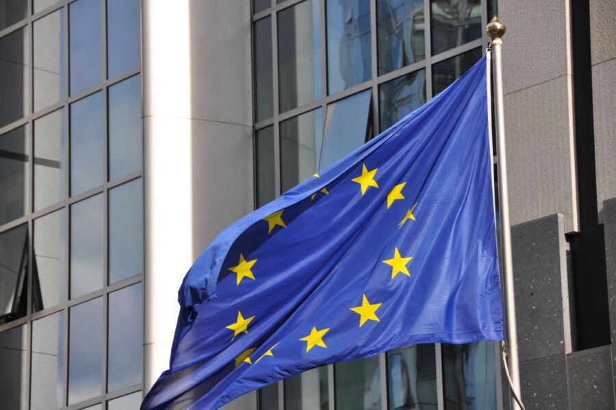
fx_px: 2692
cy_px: 205
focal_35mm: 158
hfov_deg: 13.1
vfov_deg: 8.7
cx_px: 308
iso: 200
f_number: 7.1
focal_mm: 105
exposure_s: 1/800
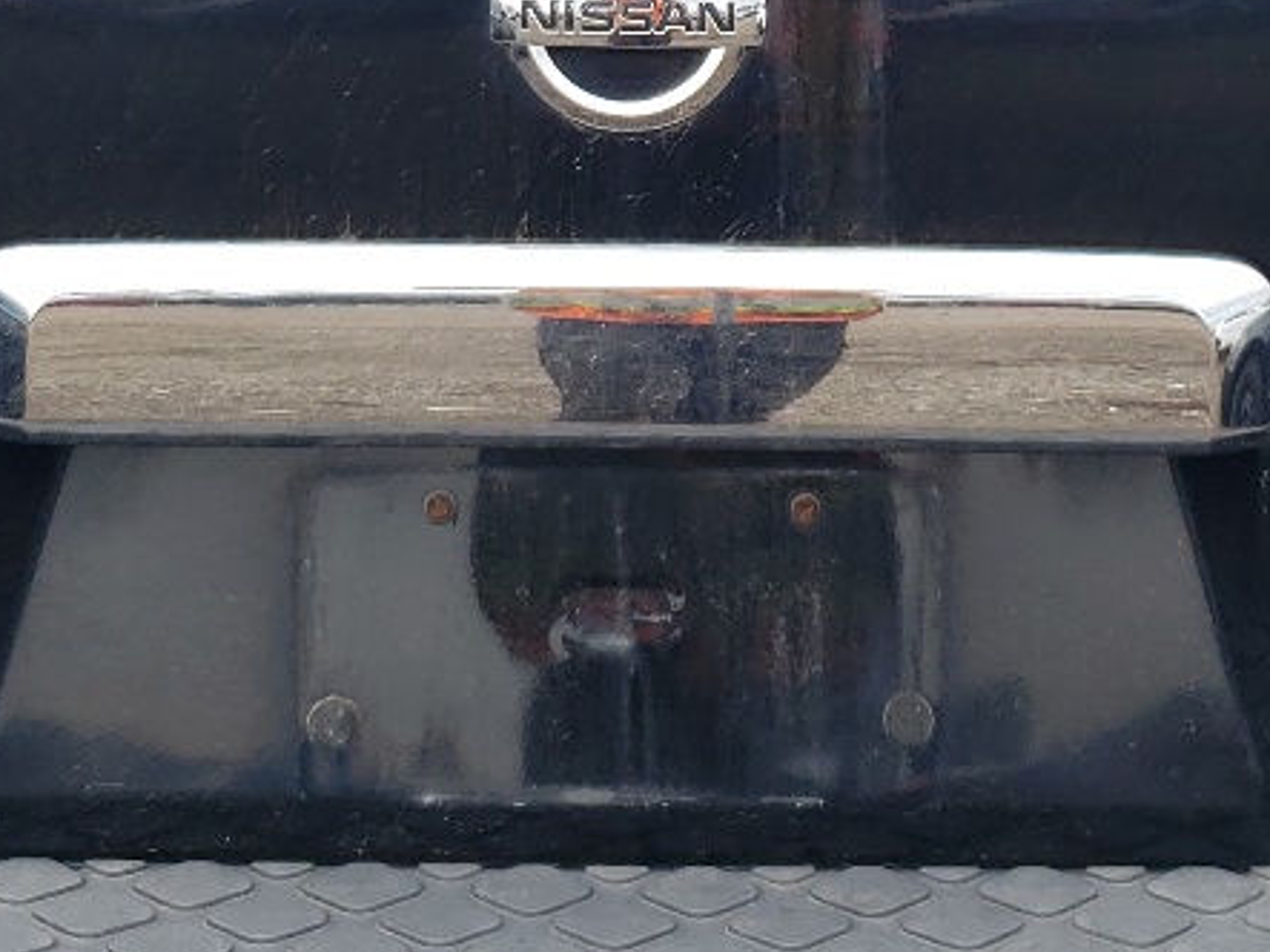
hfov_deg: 20.9
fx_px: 3448
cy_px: -14
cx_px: 697
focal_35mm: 94
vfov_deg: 15.4
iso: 50
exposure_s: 1/1250
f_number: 1.5
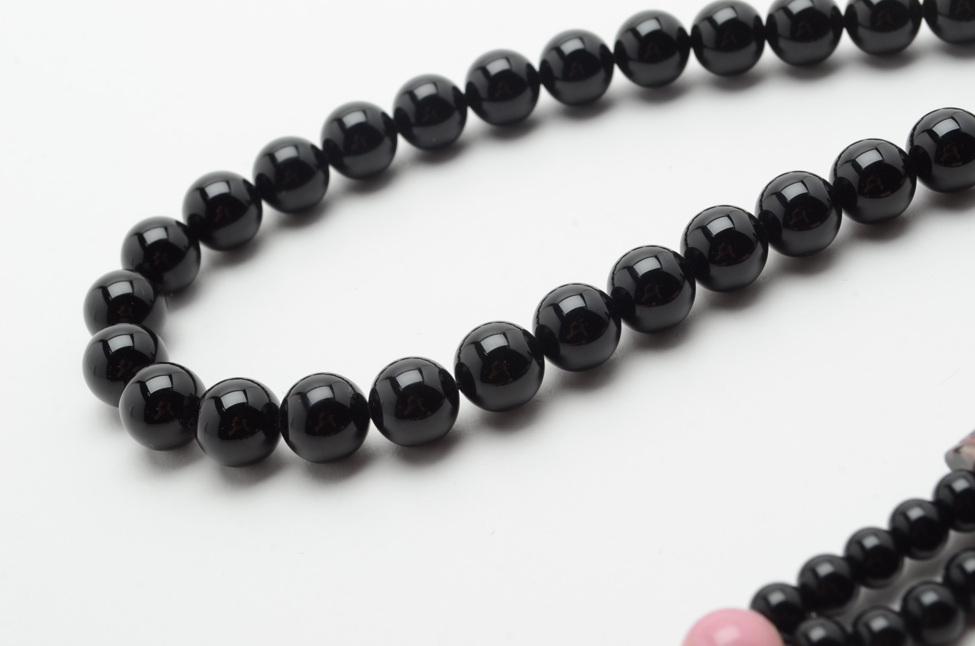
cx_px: 488
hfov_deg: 24.7
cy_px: 323
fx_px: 2230
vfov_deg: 16.5
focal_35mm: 82
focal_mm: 55
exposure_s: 1/125
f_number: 14
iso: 200
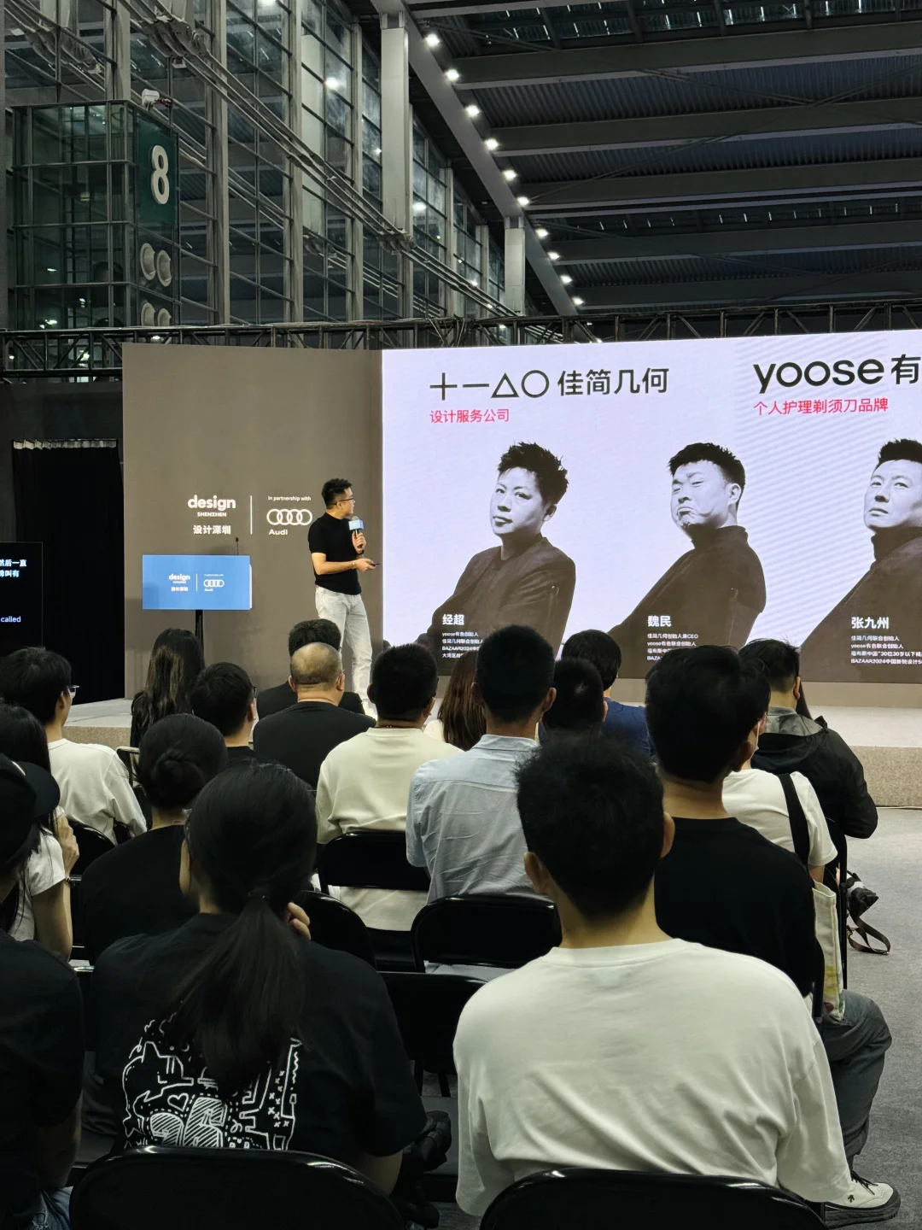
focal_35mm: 48
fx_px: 1705
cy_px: 615
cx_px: 461
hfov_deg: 30.3
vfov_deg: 39.7
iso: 64
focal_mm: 6.76
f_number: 1.78
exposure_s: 1/139
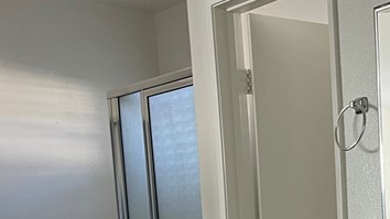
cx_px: 477
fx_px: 848
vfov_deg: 13.6
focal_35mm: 82
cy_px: 361
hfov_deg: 23.5
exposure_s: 1/60
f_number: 1.6
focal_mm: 5.1
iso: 125
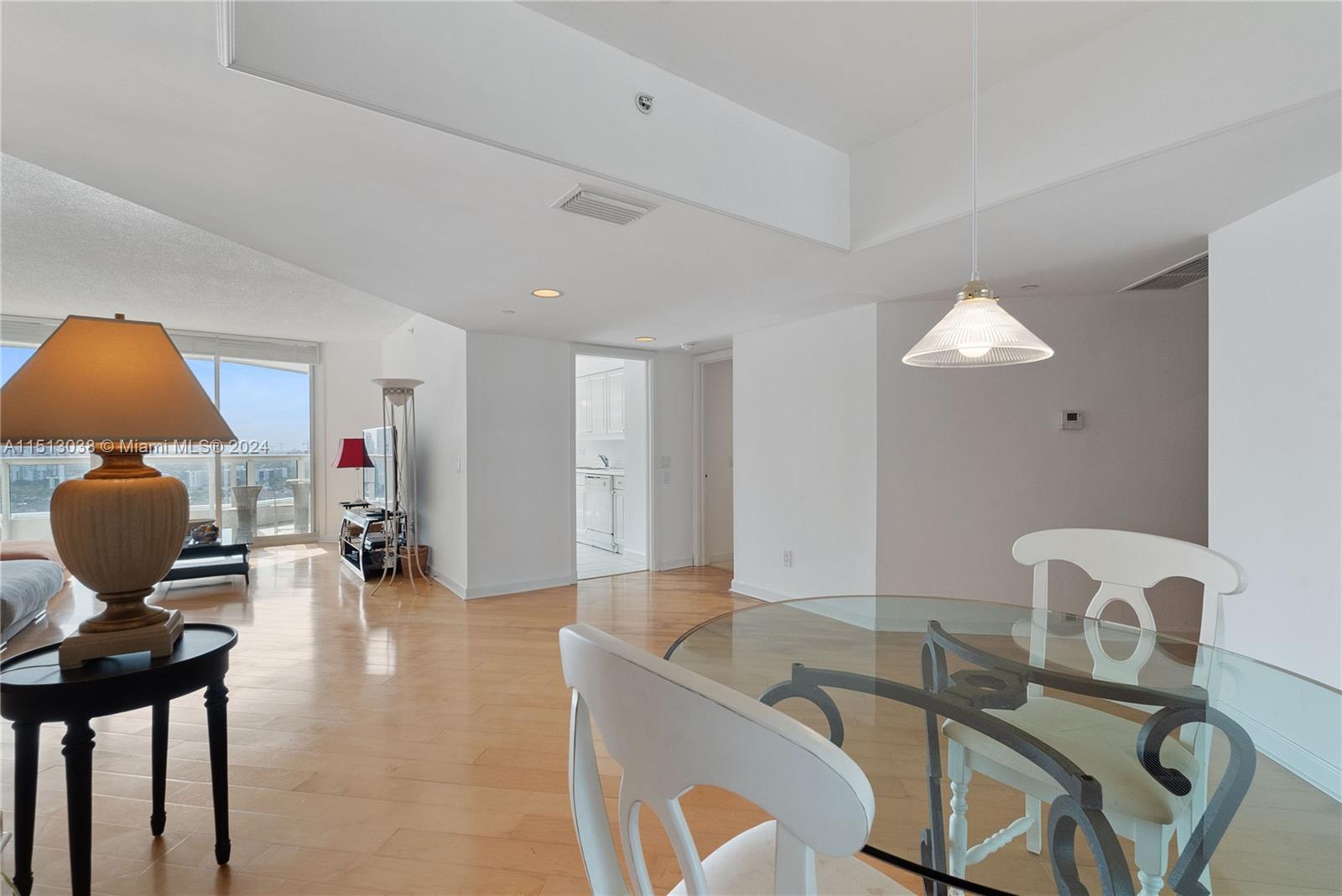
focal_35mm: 16
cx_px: 671
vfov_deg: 73.8
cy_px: 448
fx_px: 597
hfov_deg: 96.7
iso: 1250
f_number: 11
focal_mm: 16
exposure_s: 1/40
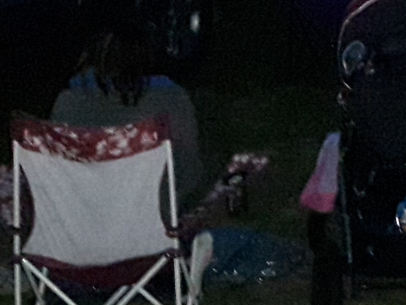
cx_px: 471
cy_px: -92
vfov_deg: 9.4
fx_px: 1818
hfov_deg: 12.5
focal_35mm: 155
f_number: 1.9
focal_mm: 3.7
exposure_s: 1/17
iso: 1250
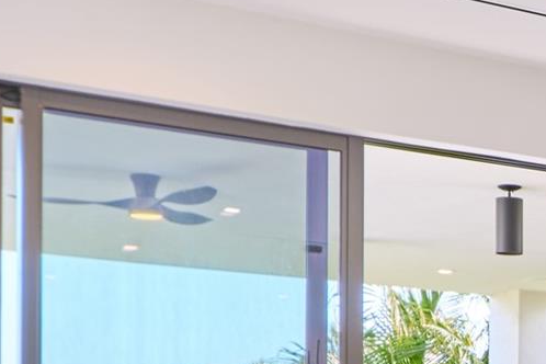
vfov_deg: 12.5
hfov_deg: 17.2
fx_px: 1608
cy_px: 474
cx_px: 843
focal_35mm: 106
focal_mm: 22
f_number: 9
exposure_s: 1/38
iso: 160
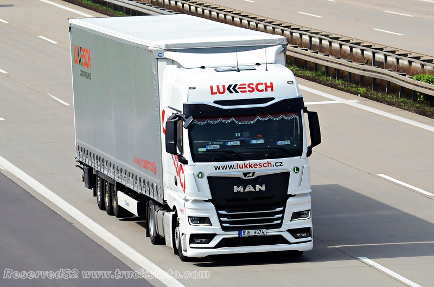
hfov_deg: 6.3
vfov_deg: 4.1
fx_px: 3970
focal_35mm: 330
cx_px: 217
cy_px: 144
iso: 800
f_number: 10
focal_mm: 220
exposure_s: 1/1600
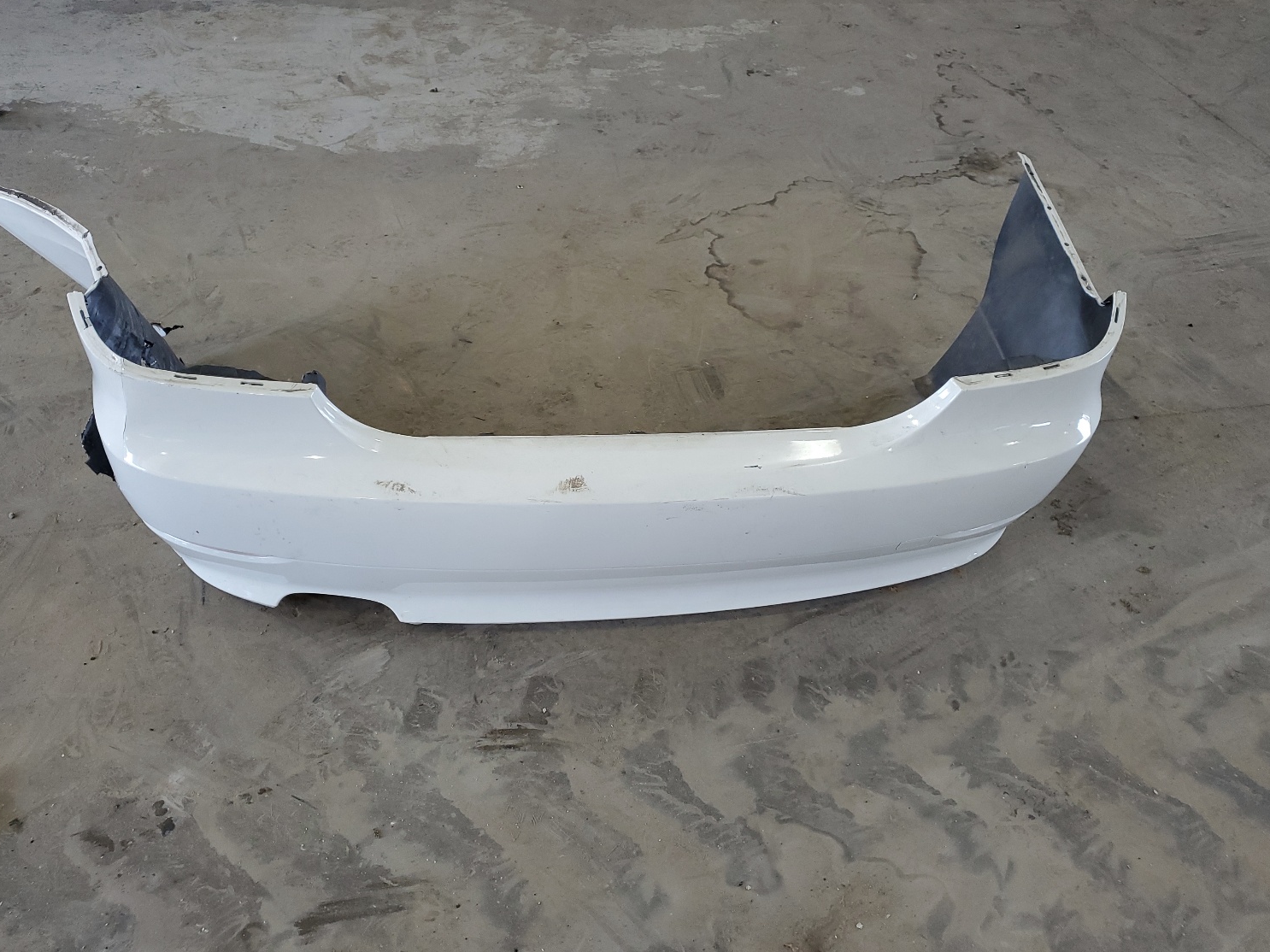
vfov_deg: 49.7
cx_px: 592
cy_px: 467
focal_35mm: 28
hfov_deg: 63.4
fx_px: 1027
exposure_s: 1/120
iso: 70
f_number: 1.5
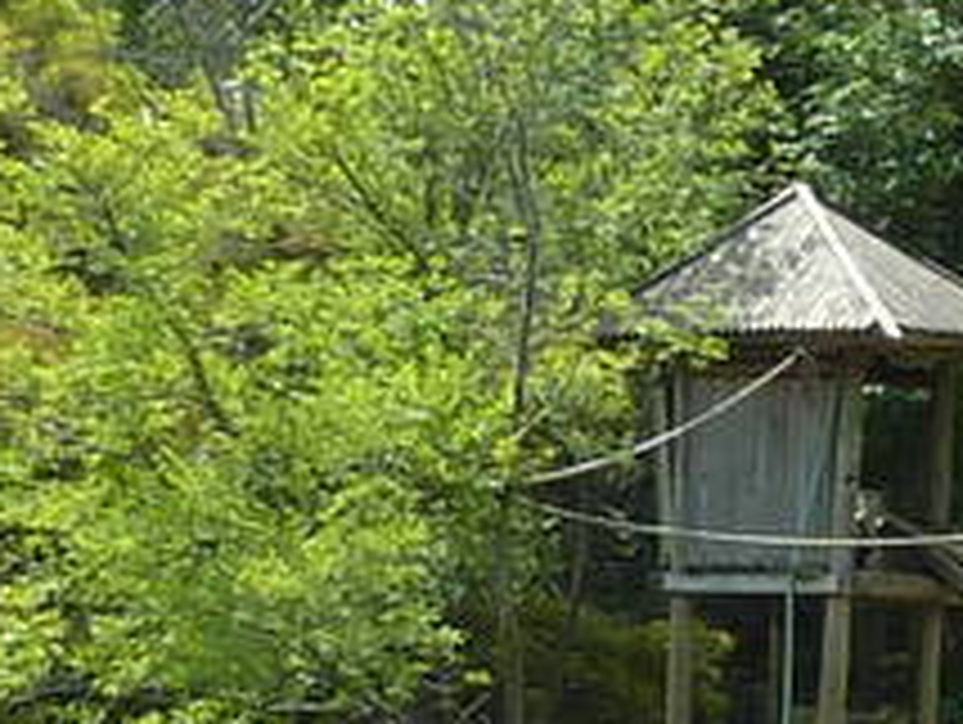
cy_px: 832
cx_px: 2074
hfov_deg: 6.1
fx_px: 8745
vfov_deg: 4.7
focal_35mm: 314
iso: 125
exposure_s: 1/500
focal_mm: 6.9
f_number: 3.7
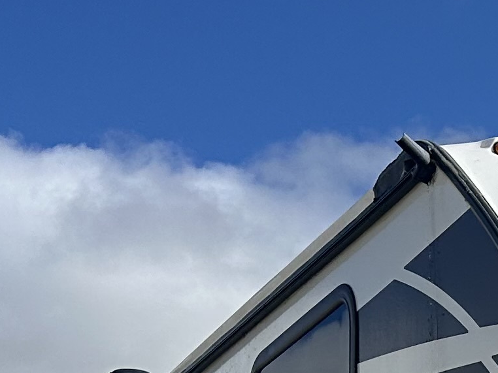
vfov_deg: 10.7
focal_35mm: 127
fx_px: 1826
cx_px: 788
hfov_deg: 14.3
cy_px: 732
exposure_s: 1/7576
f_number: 1.78
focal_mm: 6.86
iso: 80
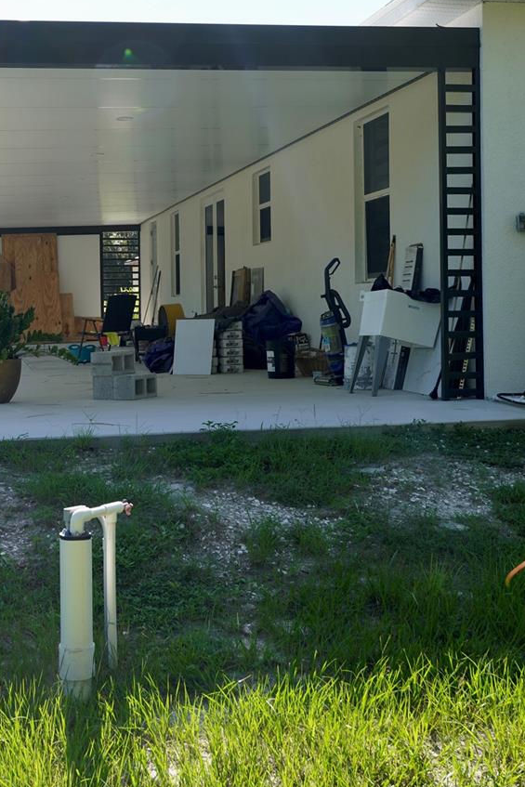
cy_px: 293
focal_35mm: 51
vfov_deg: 38.6
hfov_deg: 26.3
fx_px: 1115
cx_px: 171
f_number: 5.6
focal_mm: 24
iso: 100
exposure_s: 1/200
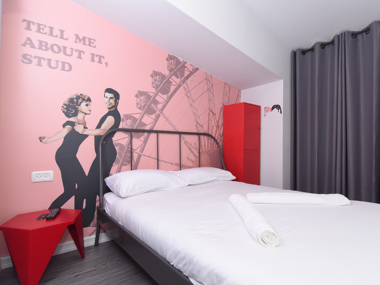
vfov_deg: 66.0
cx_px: 207
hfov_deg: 81.5
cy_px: 144
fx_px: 220
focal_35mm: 20
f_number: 14
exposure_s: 1/250
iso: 1600
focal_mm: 18
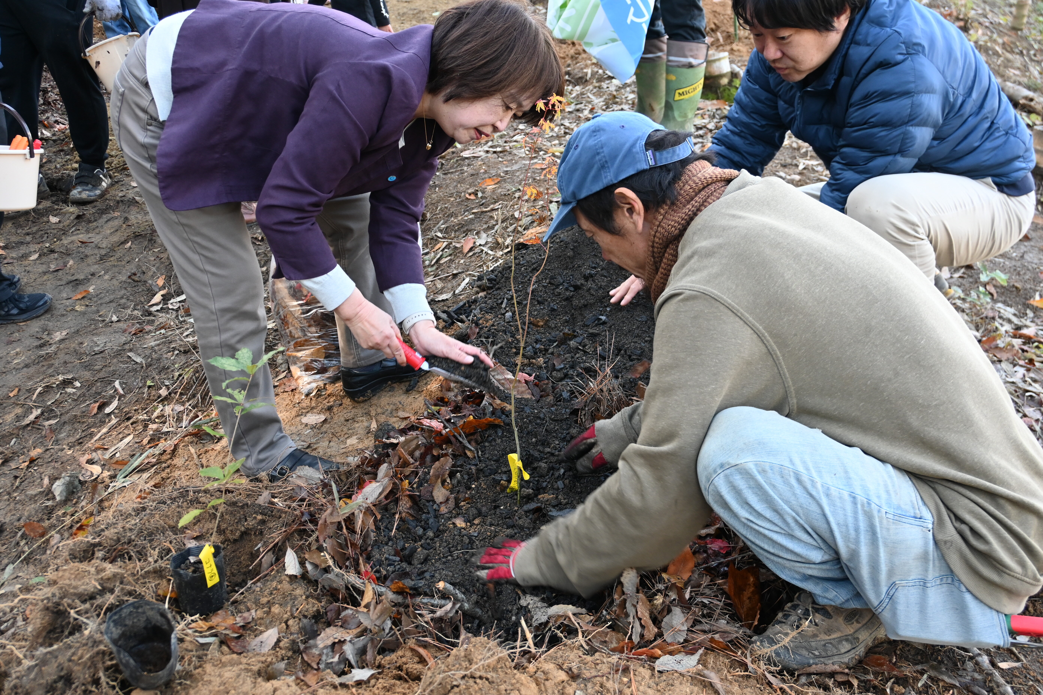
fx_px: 956
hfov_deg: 57.2
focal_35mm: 33
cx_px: 522
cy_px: 348
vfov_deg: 40.0
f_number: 4
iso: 500
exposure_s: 1/125
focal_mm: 22
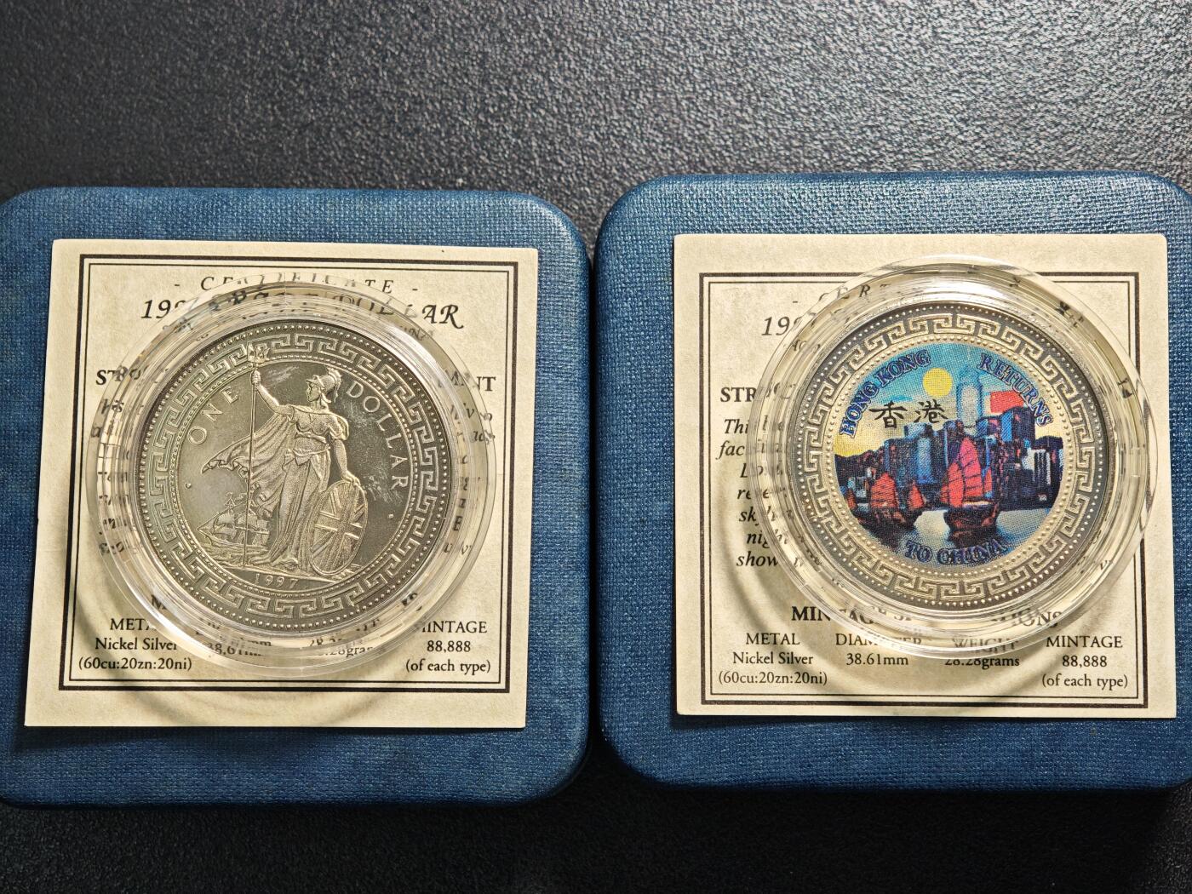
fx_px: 2066
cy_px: 447
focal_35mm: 60
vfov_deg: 24.4
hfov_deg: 32.2
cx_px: 596
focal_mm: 9
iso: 640
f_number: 2
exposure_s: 1/120
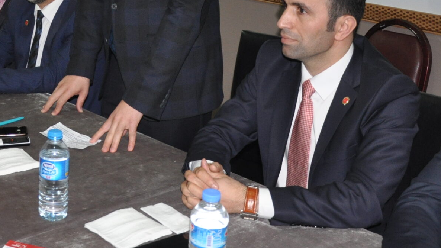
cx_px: 52
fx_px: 713
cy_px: 15
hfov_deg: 32.8
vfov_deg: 19.3
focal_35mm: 61
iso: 800
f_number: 3.5
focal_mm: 18
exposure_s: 1/60
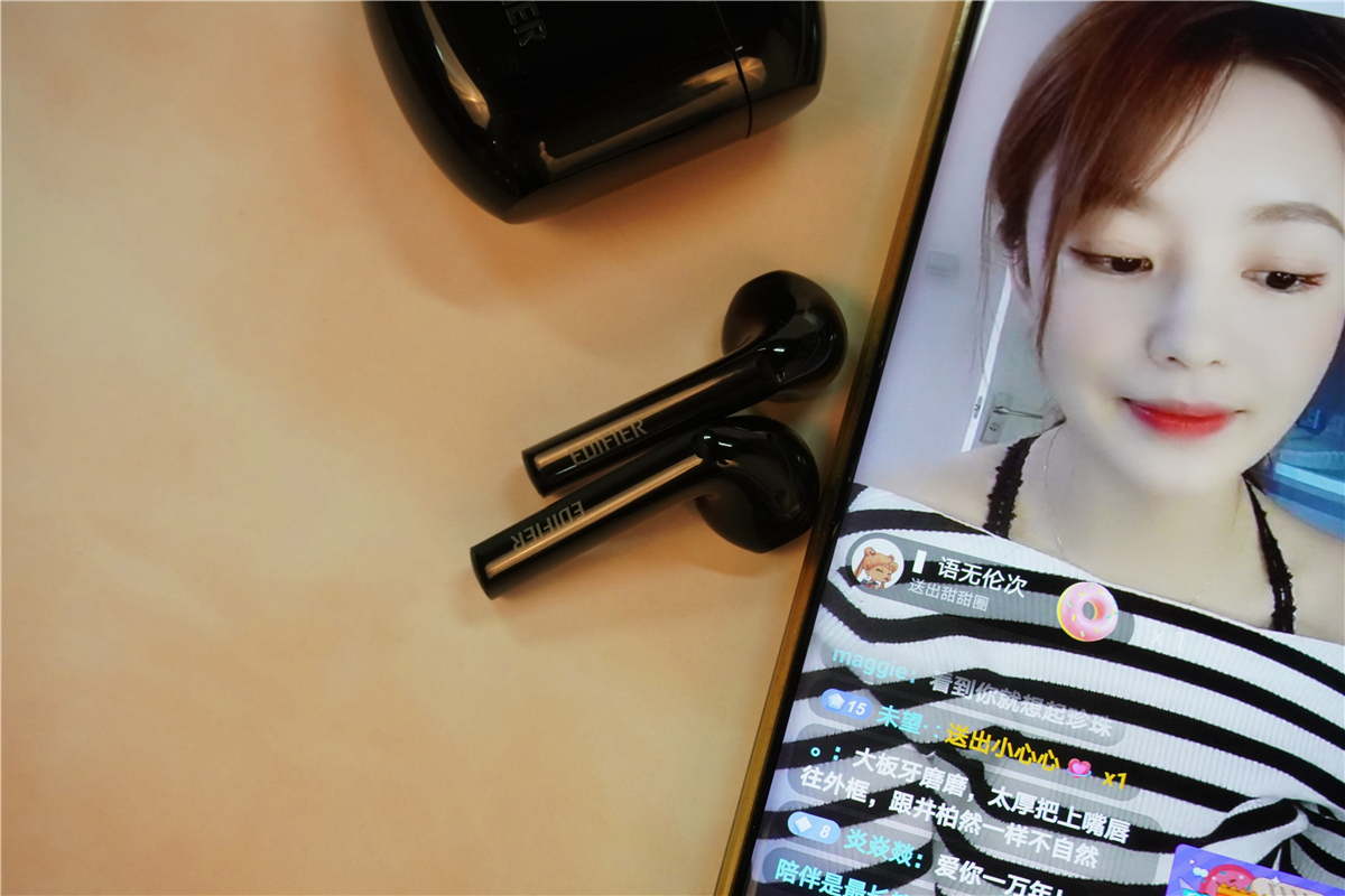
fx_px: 1681
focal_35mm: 45
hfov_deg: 43.6
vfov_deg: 29.9
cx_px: 672
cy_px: 448
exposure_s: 1/40
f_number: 6.3
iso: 1600
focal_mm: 30
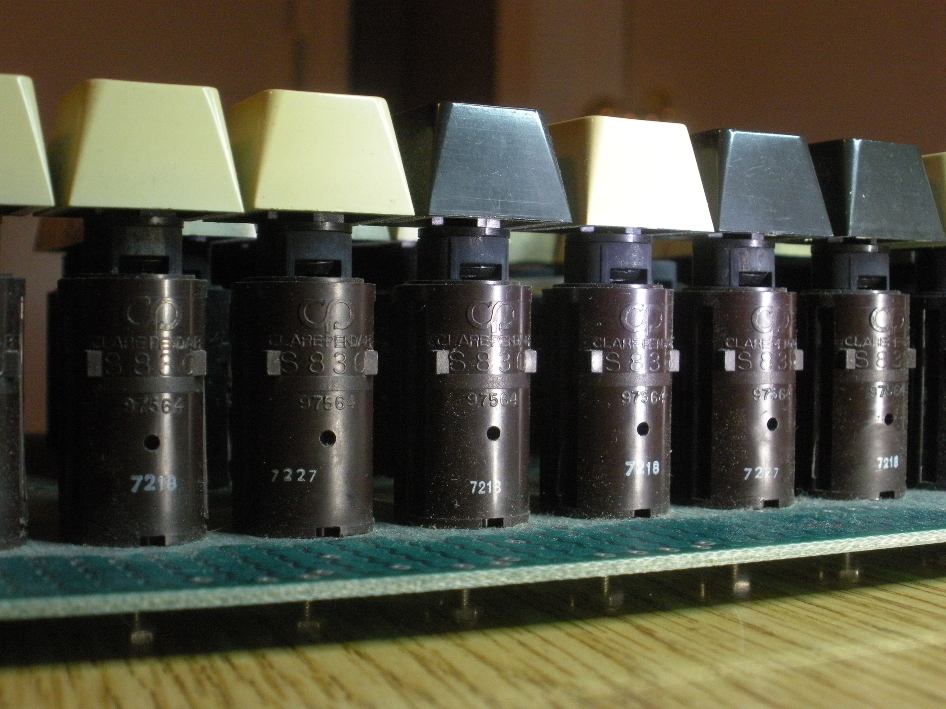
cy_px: 354
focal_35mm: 52
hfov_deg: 36.8
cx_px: 473
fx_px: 1421
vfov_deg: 28.0
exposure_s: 1/32
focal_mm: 9.1
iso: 400
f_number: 4.4
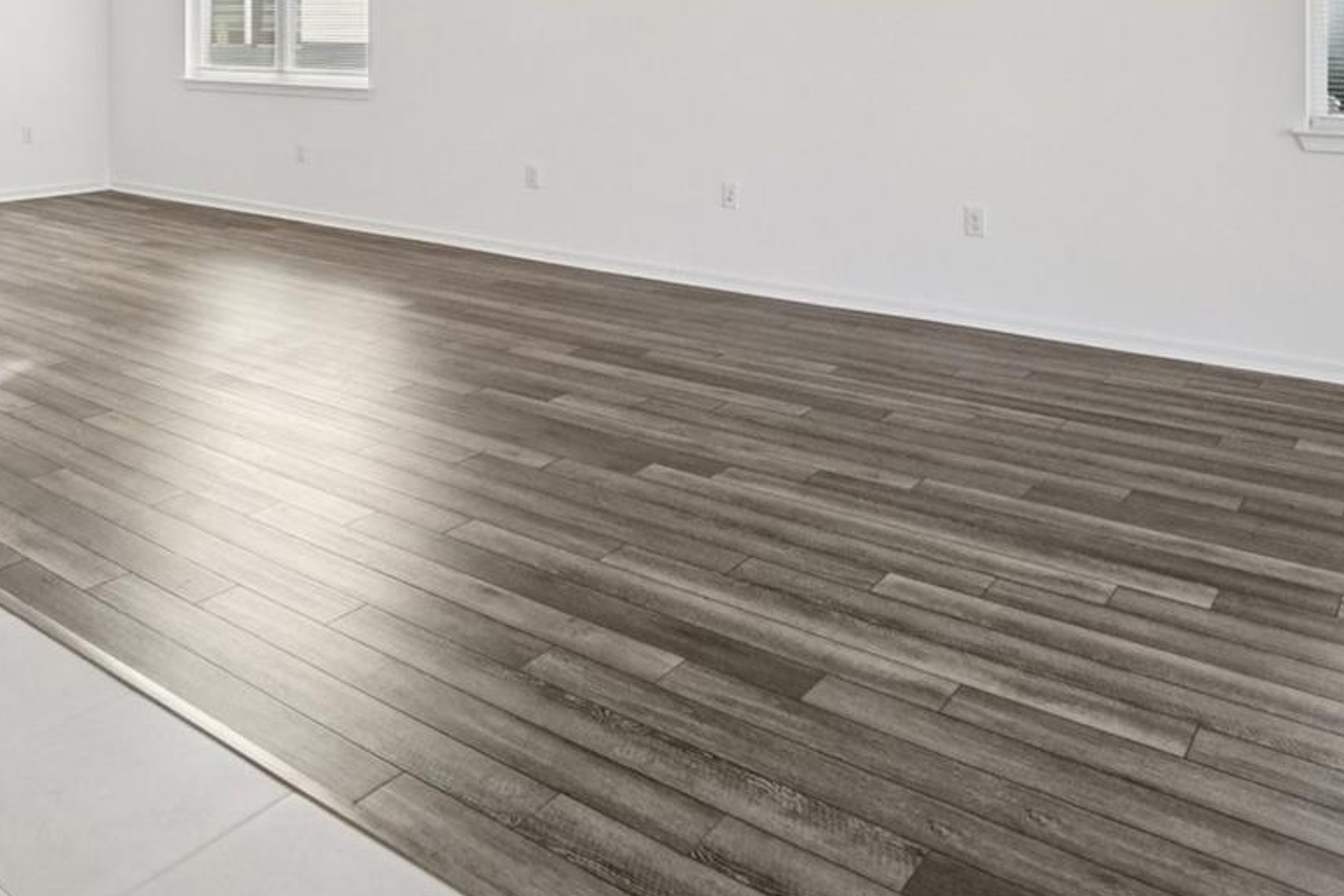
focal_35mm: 31
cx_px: 451
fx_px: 1157
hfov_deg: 59.0
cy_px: 24
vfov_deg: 38.2
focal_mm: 10
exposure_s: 1/30
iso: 320
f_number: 8
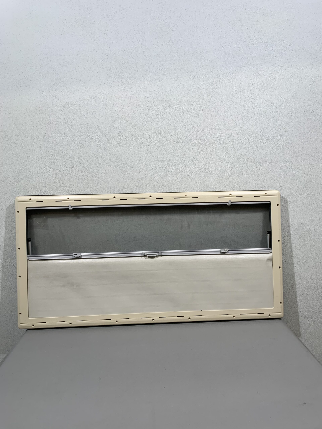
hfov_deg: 53.1
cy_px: 214
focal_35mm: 26
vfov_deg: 67.3
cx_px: 161
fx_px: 322
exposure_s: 1/100
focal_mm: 4.25
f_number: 1.8
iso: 32
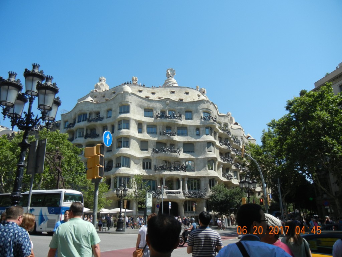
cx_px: 171
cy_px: 128
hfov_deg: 60.0
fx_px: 296
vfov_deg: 46.8
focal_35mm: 30
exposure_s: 1/362
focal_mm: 5.4
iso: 160
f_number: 7
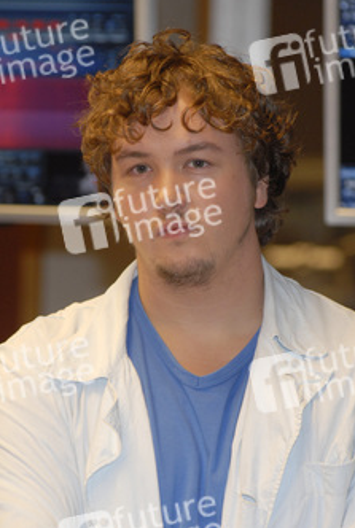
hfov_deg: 4.5
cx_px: 188
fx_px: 4517
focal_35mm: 307
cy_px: 296
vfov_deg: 6.7
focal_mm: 170
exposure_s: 1/50
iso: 400
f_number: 5
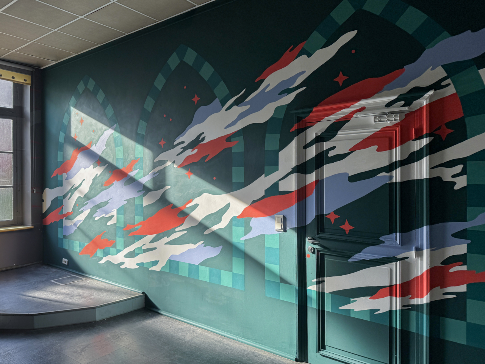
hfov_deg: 71.6
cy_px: 182
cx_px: 242
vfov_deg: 56.8
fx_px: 336
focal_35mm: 24
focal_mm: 6.76
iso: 80
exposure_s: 1/383
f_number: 1.78
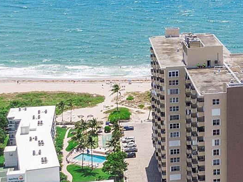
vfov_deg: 15.7
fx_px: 652
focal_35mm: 93
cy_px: 25
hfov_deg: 20.4
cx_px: 243
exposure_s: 1/2000
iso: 100
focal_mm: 4.39
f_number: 2.8
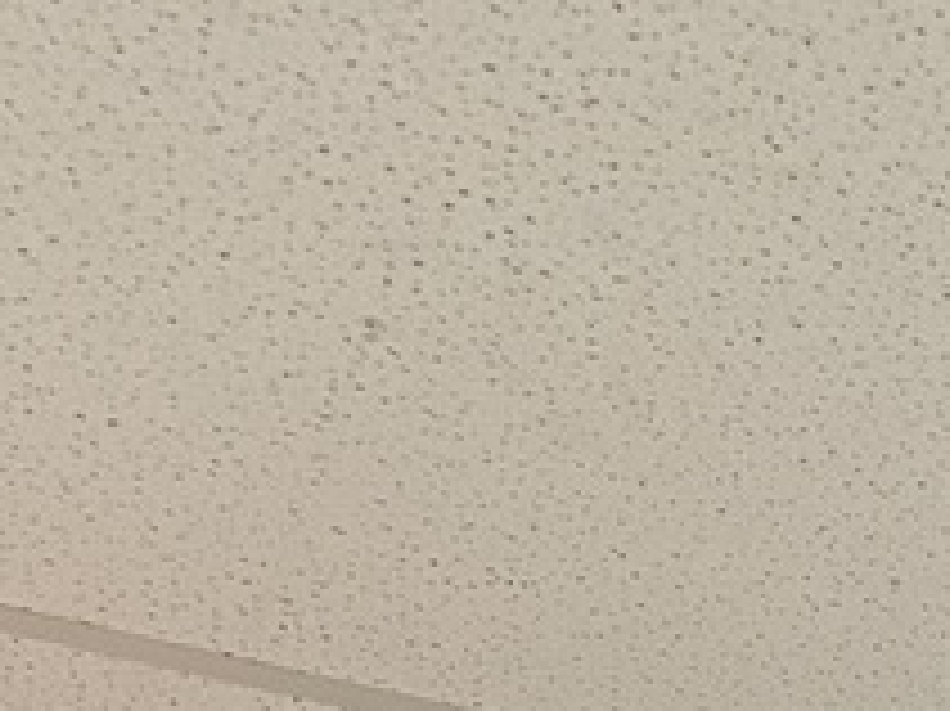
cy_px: 1710
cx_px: 1688
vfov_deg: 10.2
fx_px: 3456
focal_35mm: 126
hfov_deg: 14.0
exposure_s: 1/60
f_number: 1.5
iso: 200
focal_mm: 5.7
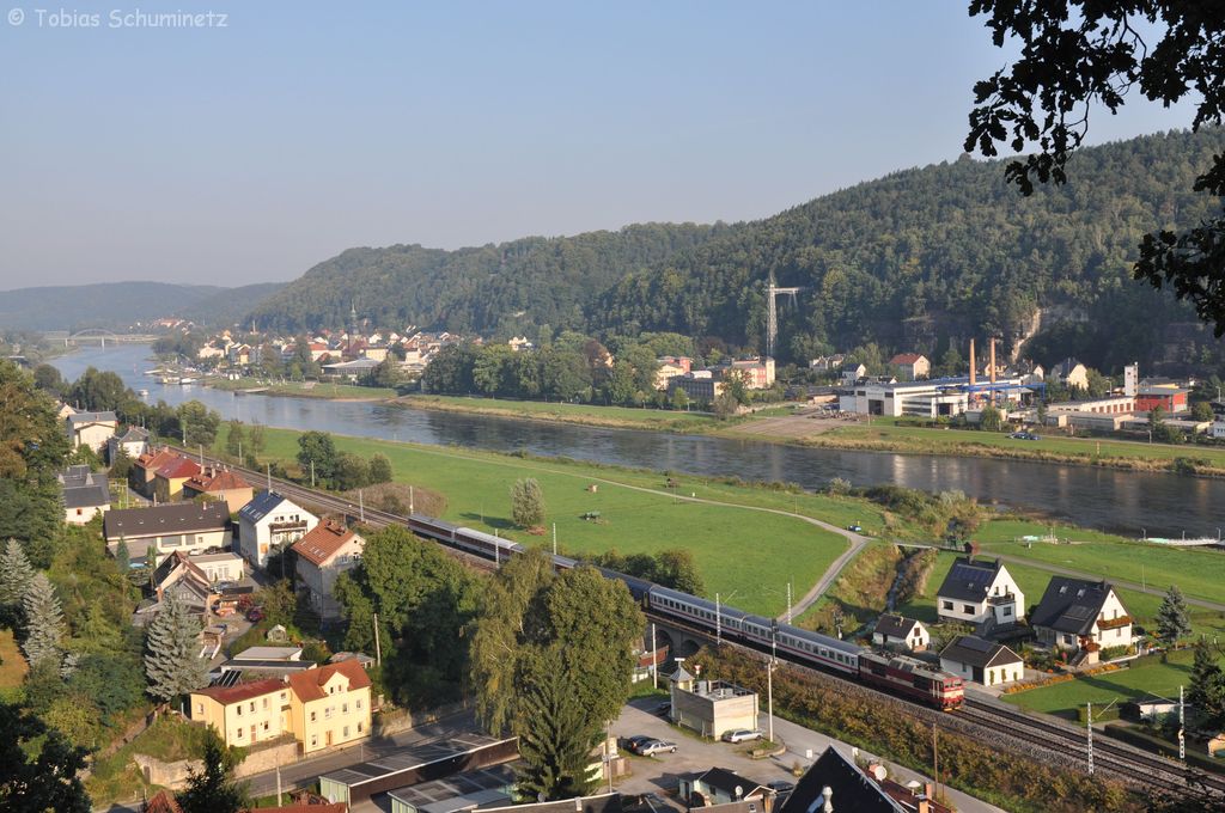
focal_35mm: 48
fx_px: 1631
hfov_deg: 41.2
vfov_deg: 28.0
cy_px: 406
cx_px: 612
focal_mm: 32
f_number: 9
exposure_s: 1/500
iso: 320
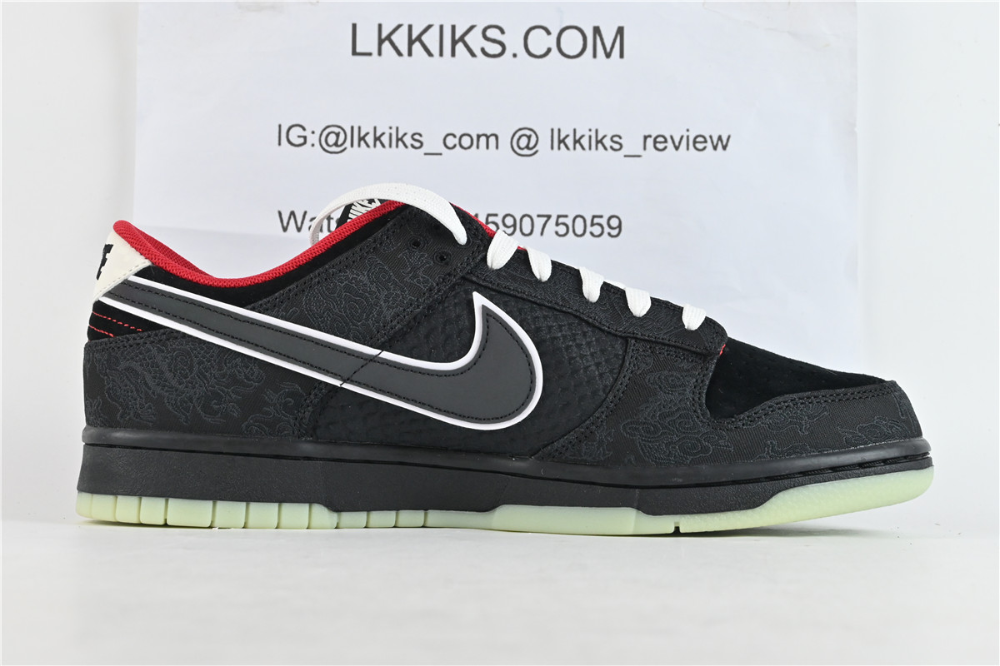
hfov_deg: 35.1
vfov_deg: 23.8
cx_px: 500
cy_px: 333
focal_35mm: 57
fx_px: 1583
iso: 1000
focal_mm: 38
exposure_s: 1/60
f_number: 10
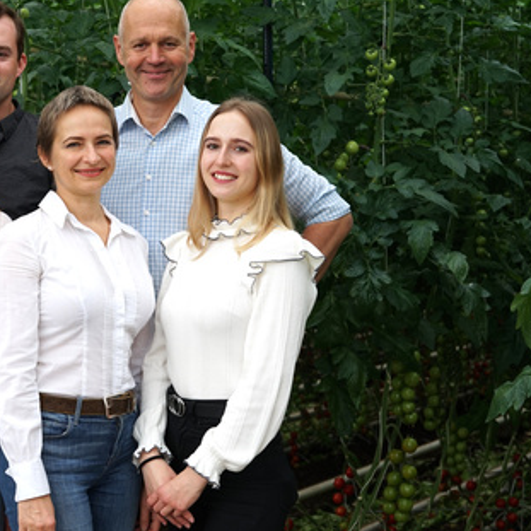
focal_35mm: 82
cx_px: 82
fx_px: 1423
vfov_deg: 21.1
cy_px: 210
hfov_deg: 20.8
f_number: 5
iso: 100
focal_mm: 50
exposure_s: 1/100
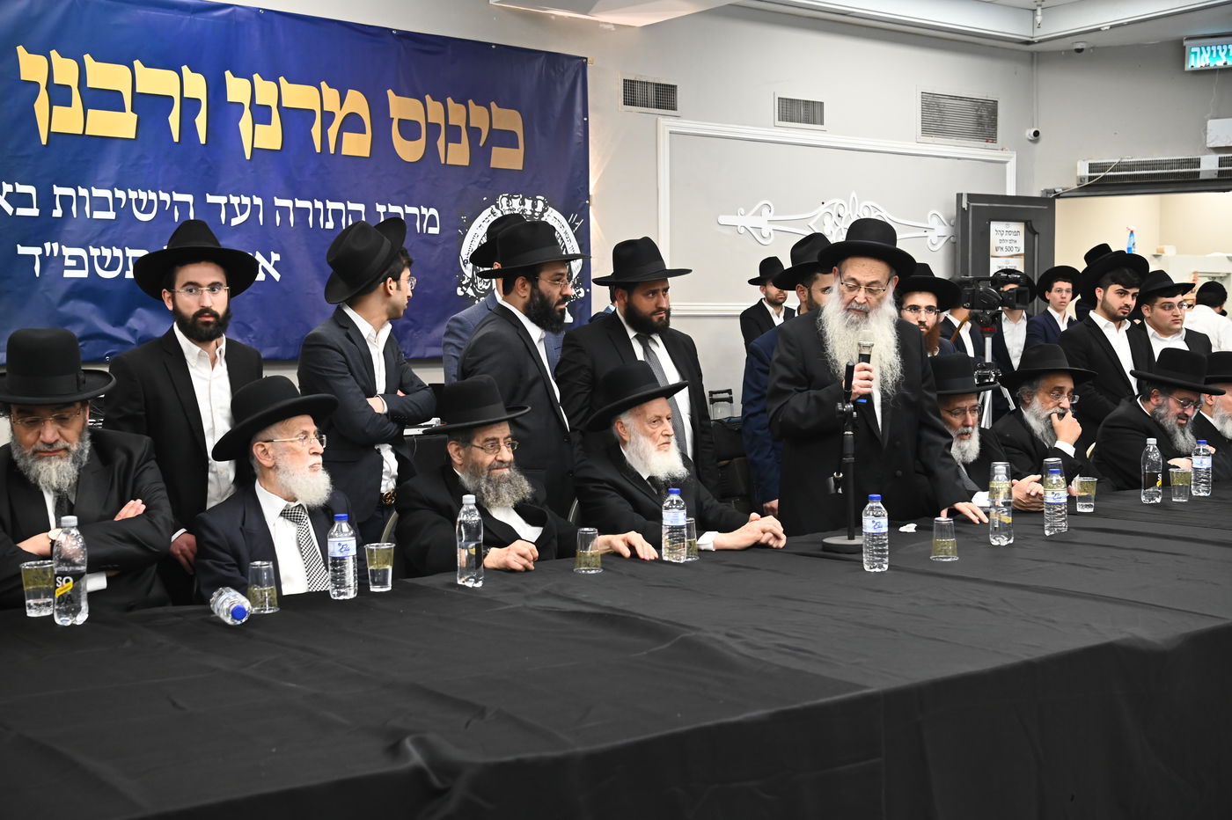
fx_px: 1573
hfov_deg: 42.8
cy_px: 410
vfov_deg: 29.2
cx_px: 616
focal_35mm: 46
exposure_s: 1/160
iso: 2000
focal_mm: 46
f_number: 5
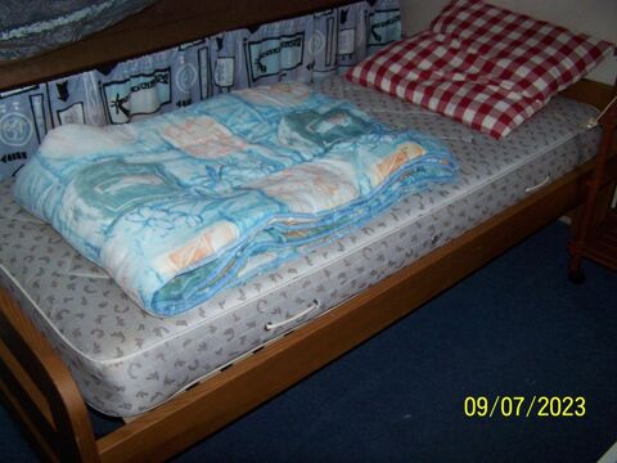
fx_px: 677
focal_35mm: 38
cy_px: 232
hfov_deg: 49.0
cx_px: 308
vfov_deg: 37.7
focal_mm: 6.3
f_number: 2.8
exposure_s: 1/60
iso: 160
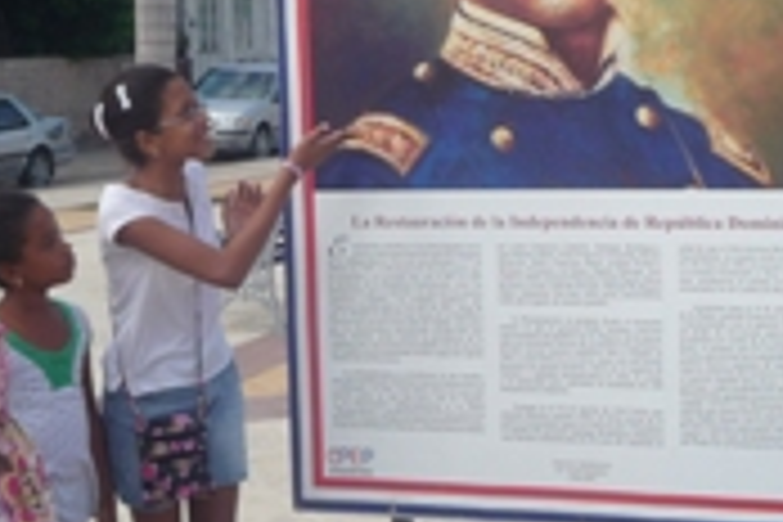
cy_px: 252
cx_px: 423
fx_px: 1631
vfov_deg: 18.2
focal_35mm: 75
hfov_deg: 27.0
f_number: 3.3
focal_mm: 4.7
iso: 100
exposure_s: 1/500
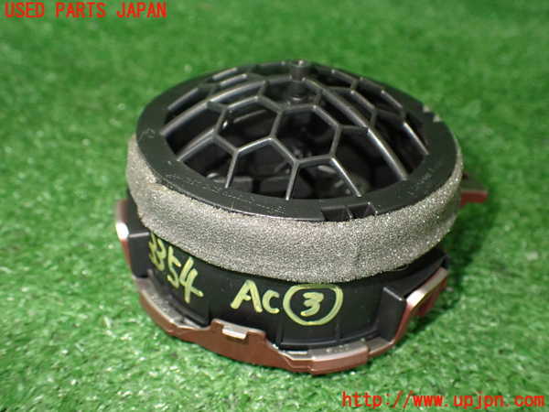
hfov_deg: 60.0
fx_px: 476
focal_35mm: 30
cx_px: 274
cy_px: 206
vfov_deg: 46.8
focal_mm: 5.4
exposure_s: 1/80
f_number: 2.3
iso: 800
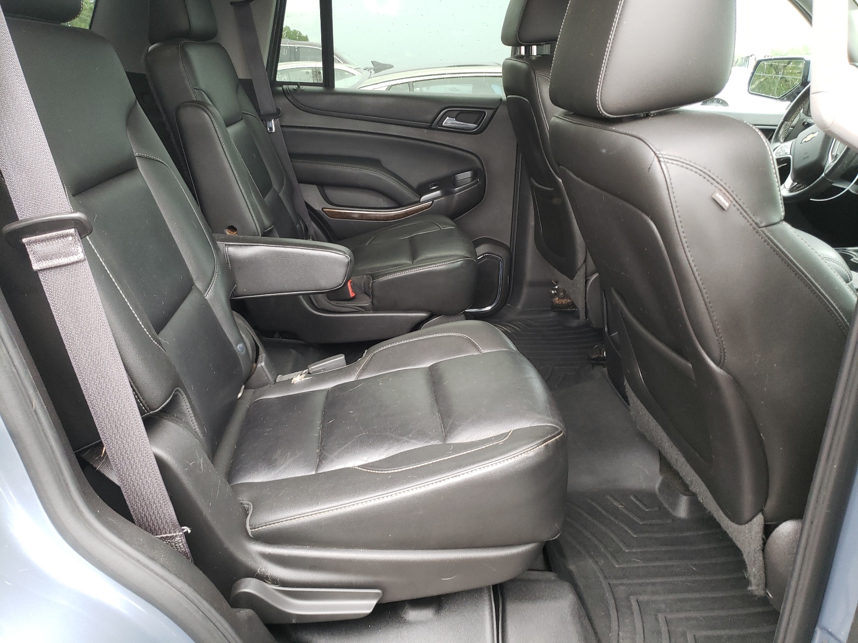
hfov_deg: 67.3
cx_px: 429
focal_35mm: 26
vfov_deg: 53.1
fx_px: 644
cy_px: 322
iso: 117
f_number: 1.5
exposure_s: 1/50
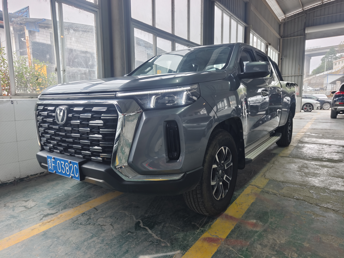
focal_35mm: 23
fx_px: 229
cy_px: 129
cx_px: 172
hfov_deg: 73.9
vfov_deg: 58.9
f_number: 1.75
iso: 173
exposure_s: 1/100
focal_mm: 8.67
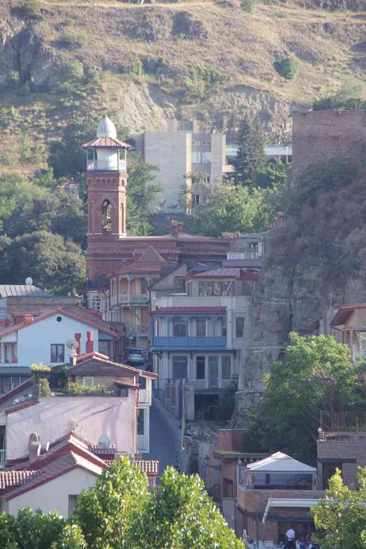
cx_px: 183
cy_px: 274
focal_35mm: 195
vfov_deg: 10.5
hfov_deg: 7.0
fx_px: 2974
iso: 1600
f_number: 9
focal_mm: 130
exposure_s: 1/200
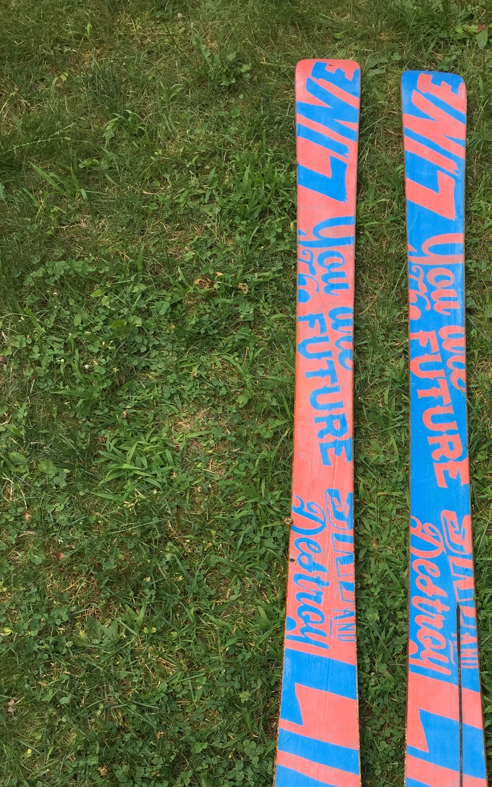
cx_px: 420
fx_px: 965
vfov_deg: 43.5
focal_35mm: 45
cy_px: 543
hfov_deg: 27.8
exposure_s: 1/366
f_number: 2.2
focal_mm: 4.15
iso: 32
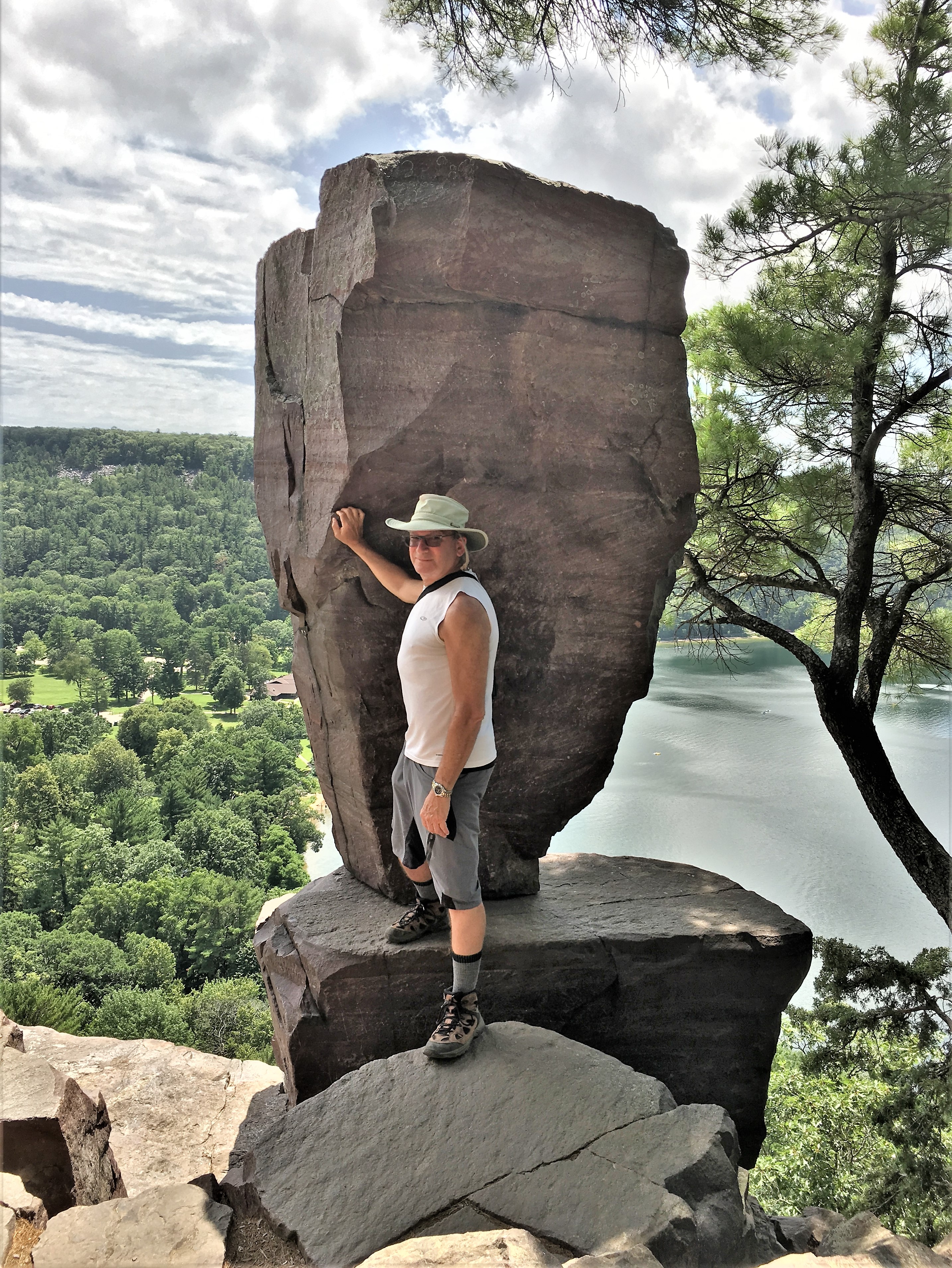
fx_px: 1063
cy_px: 634
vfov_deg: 61.7
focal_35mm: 29
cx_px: 476
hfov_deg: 48.2
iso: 25
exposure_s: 1/836
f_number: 2.2
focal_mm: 4.15
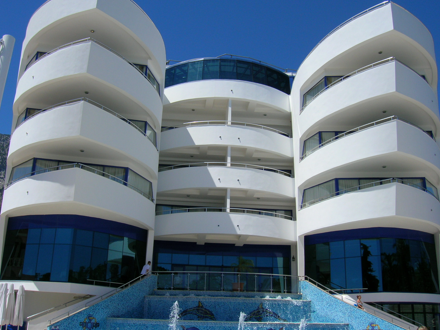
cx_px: 219
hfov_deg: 52.6
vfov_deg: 40.7
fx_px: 445
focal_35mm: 35
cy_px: 165
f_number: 4.9
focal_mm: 5.7
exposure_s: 1/688
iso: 50
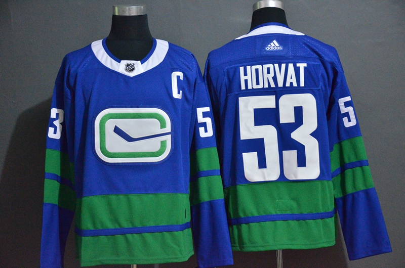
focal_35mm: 84
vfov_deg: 16.2
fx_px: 943
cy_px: 134
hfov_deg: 24.2
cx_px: 202
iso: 4000
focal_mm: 56
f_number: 4.8
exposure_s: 1/40
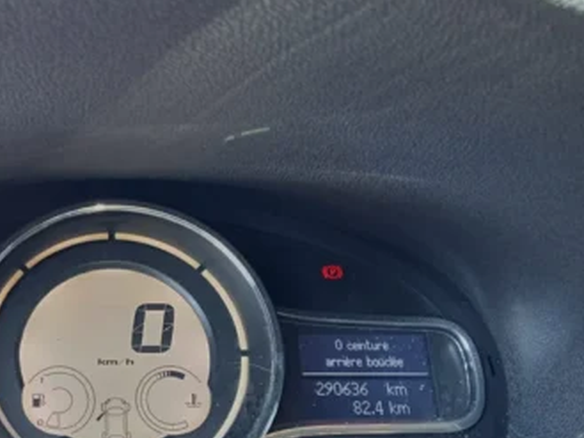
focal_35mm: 51
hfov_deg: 35.5
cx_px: 71
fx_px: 861
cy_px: 325
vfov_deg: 28.2
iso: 113
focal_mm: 3.46
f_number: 2.2
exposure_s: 1/33.3
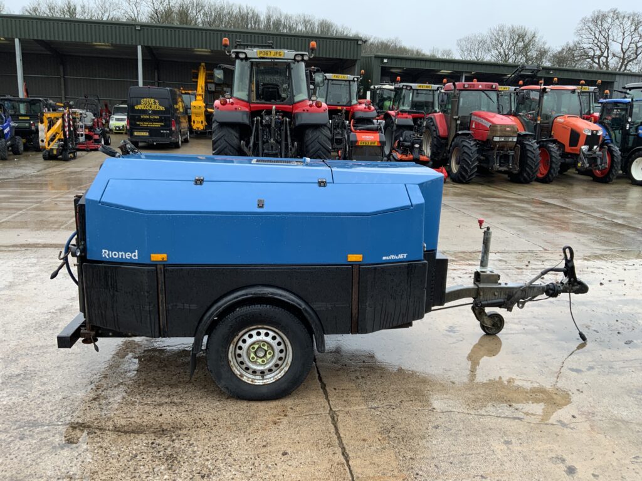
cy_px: 240
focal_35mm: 29
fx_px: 538
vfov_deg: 48.2
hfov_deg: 61.7
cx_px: 321
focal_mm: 3
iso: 25
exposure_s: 1/122
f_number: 1.8
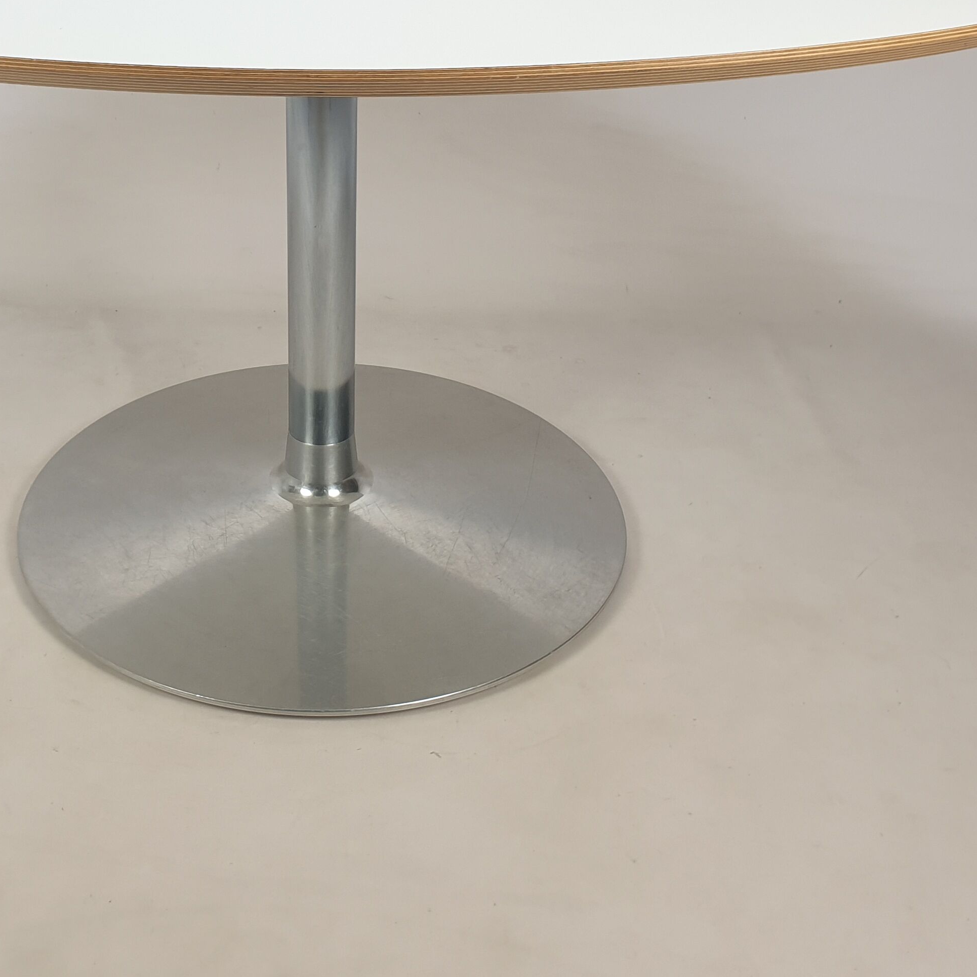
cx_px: 313
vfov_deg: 34.6
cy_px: 236
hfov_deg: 35.0
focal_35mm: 48
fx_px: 1533
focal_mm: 4.3
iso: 64
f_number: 2.4
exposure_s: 1/100
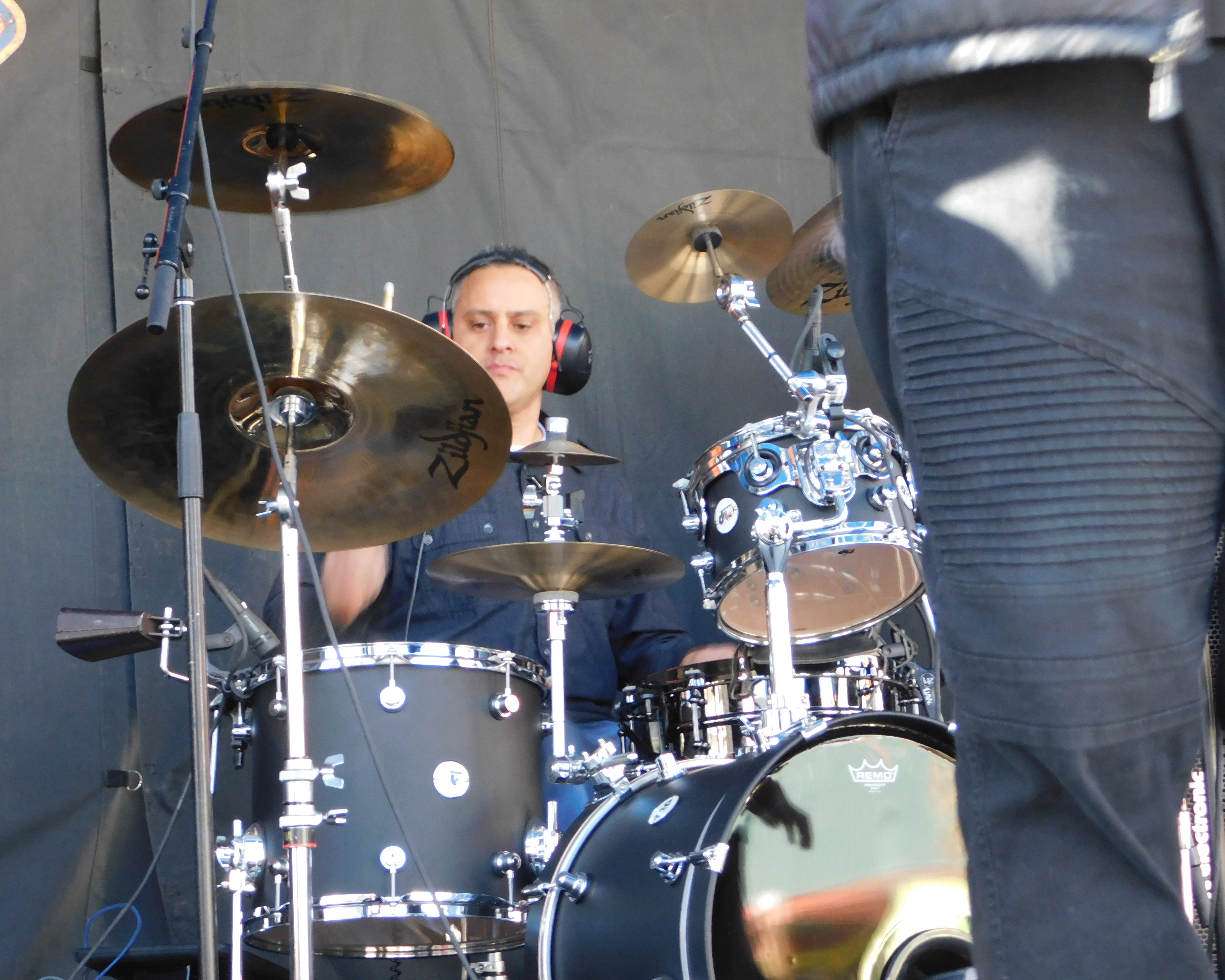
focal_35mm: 84
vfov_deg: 18.3
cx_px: 642
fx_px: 3045
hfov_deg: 22.7
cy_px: 491
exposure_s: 1/30
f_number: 4.4
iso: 250
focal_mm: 14.2
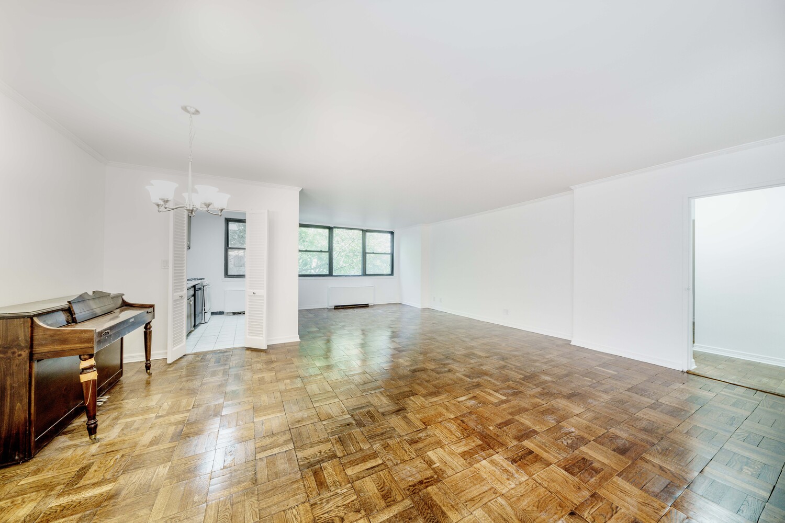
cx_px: 392
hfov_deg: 112.6
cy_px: 262
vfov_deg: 90.0
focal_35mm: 12
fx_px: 262
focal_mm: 12
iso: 320
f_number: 8
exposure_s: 1/13
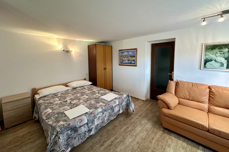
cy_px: 66
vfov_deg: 77.0
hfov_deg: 100.4
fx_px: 95
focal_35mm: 15
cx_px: 114
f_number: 2.2
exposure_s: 1/100
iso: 250
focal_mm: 2.22
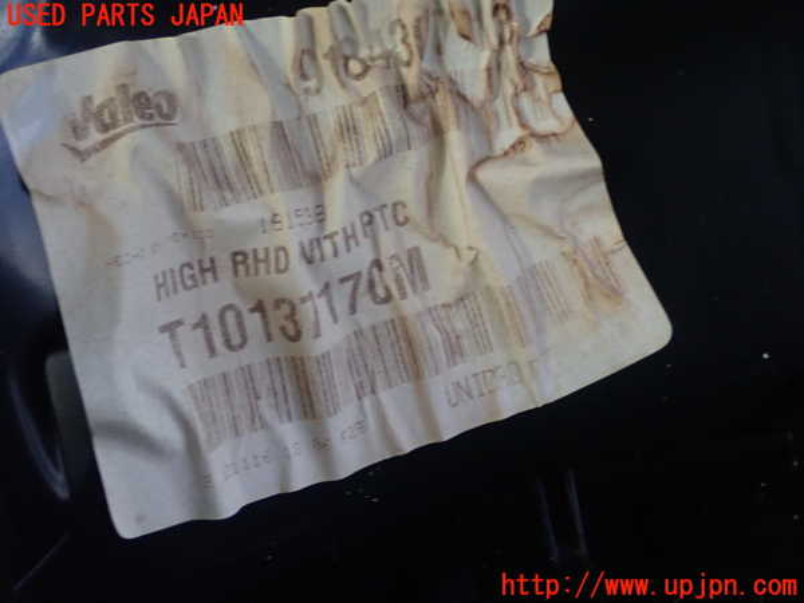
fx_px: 1417
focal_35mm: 61
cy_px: 302
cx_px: 402
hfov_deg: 31.7
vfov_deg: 24.0
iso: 800
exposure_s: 1/60
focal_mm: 11.01
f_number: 3.6
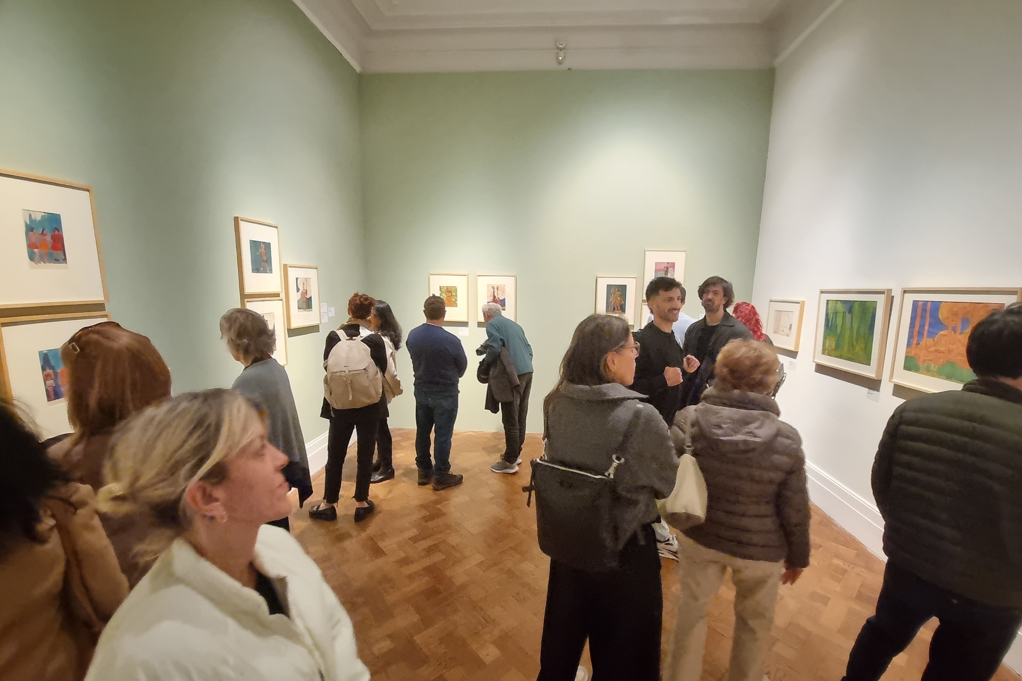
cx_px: 525
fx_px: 397
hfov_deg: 104.2
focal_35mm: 14
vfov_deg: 81.1
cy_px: 359
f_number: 2.2
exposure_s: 1/33
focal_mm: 1.74
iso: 640
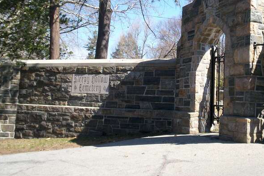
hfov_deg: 40.0
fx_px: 359
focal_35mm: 49
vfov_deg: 27.3
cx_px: 168
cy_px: 58
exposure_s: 1/293
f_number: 4.5
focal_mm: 5.9
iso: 100
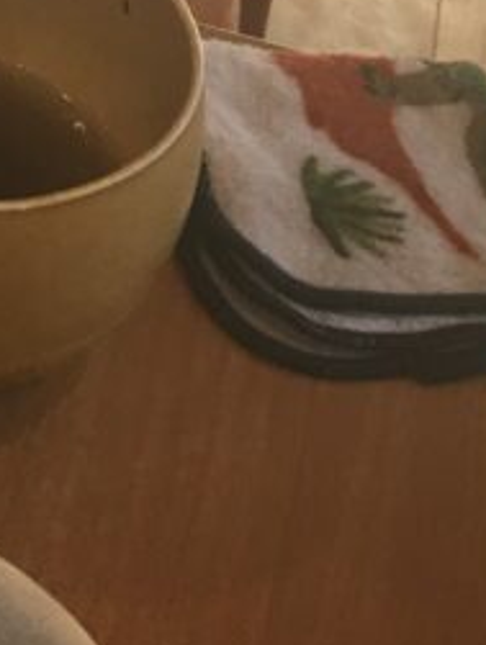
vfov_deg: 13.7
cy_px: -676
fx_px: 2241
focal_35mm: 120
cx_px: -288
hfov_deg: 11.7
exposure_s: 1/30
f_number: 2.2
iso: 32
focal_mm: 4.15
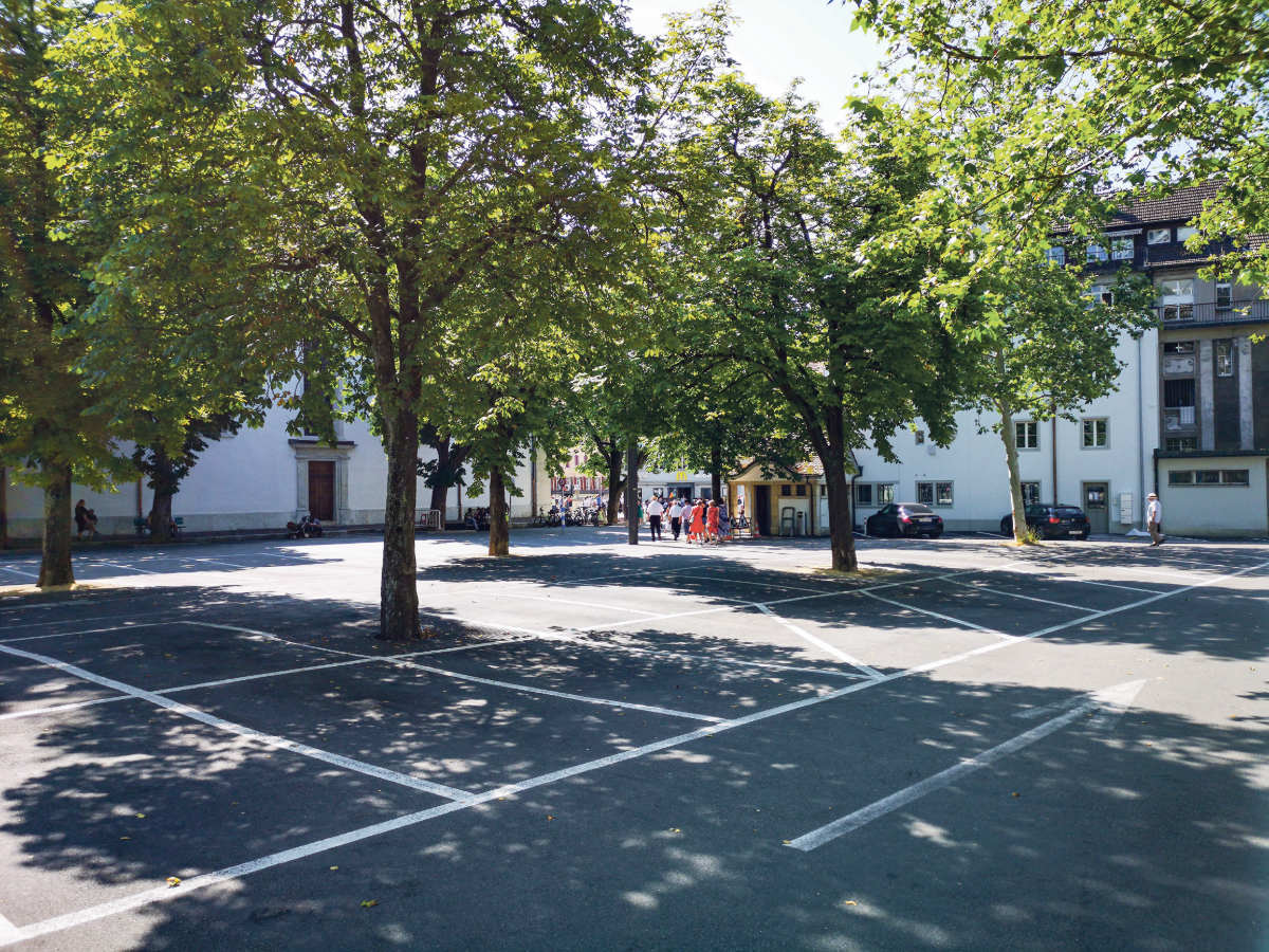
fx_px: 990
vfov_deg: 51.4
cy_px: 476
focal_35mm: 27
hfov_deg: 65.3
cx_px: 634
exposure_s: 1/730
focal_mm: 4
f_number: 1.8
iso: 50
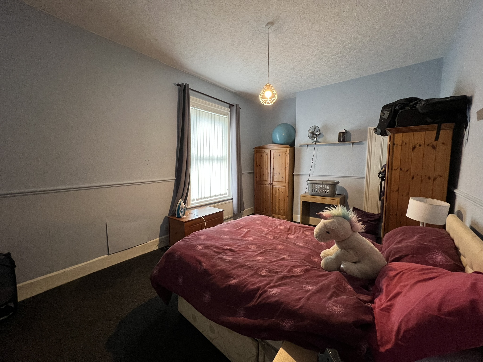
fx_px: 181
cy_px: 181
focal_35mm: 13
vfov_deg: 89.9
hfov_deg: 106.2
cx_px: 242
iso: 400
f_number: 1.8
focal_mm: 1.57
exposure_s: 1/50
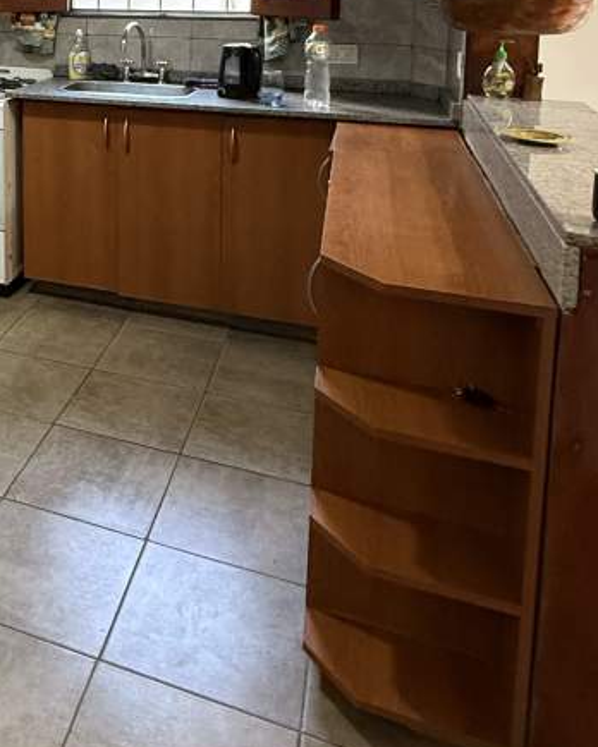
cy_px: 52
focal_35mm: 38
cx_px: -20
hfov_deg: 35.0
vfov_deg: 43.1
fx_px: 841
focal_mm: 2.22
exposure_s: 1/100
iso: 640
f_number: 2.2
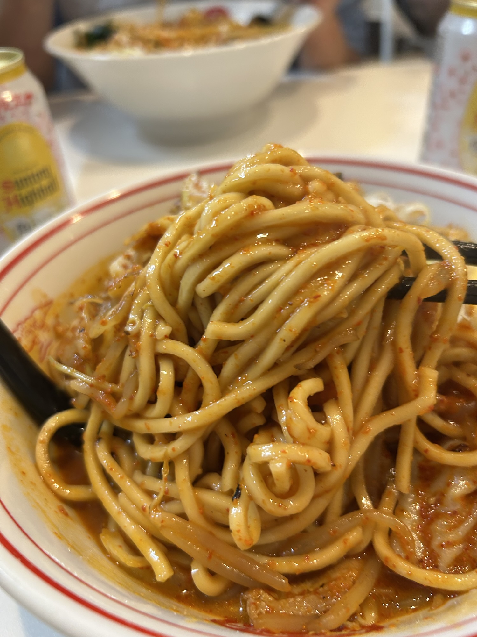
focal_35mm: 26
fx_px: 478
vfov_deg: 67.3
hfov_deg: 53.1
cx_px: 238
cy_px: 318
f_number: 1.5
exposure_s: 1/50
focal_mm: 5.7
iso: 80
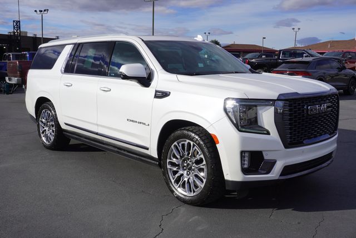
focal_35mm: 38
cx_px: 178
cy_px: 119
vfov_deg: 35.6
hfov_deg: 51.2
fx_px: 371
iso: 100
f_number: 11
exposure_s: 1/320
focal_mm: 25
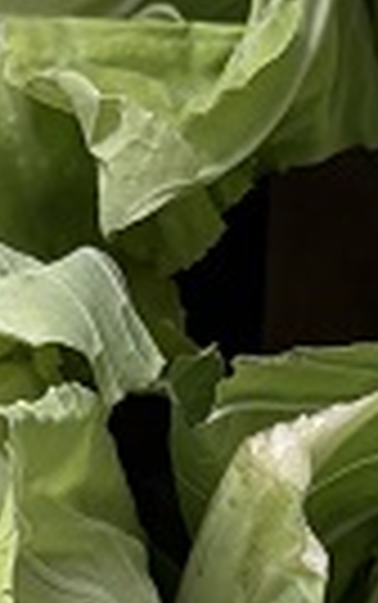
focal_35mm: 164
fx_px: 2697
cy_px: 1080
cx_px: 324
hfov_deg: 8.0
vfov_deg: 11.8
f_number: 1.6
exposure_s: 1/50
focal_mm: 5.96
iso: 125
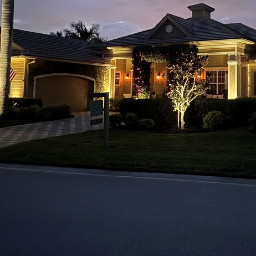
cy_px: 57
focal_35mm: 47
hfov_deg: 34.7
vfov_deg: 35.1
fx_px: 393
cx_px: 212
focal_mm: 6.76
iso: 1000
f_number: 1.78
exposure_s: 1/11
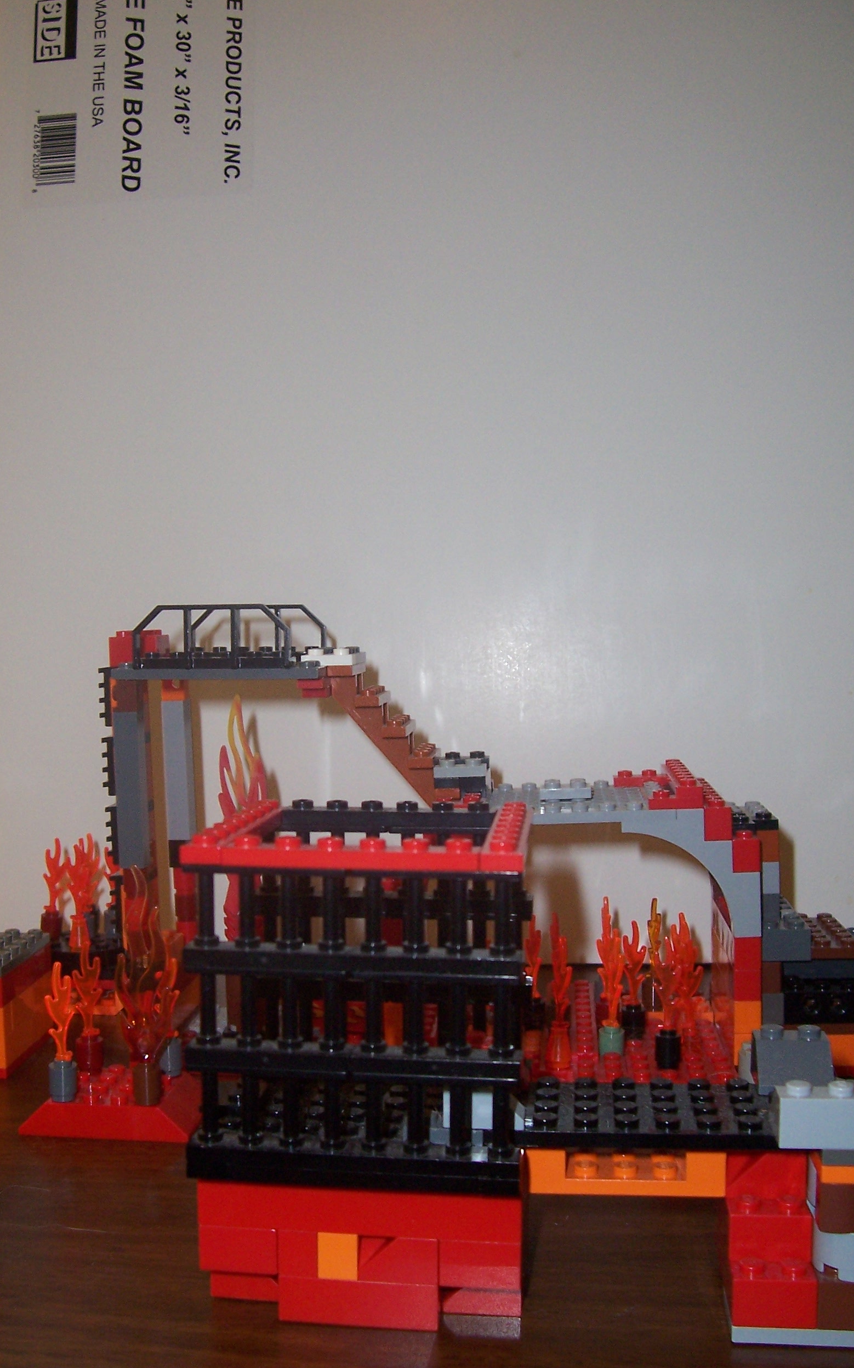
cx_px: 355
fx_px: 1378
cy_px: 672
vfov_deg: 52.8
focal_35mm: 37
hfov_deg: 34.3
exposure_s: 1/60
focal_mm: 5.6
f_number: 2.7
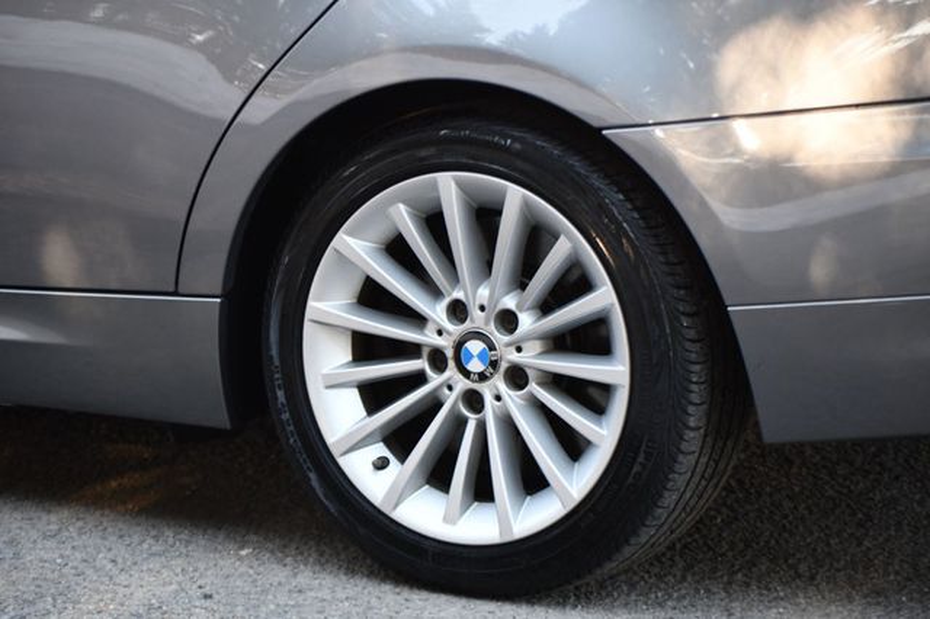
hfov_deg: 12.5
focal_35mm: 165
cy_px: 310
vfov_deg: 8.3
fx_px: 4260
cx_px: 465
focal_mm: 110
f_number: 4.8
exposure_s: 1/250
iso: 800
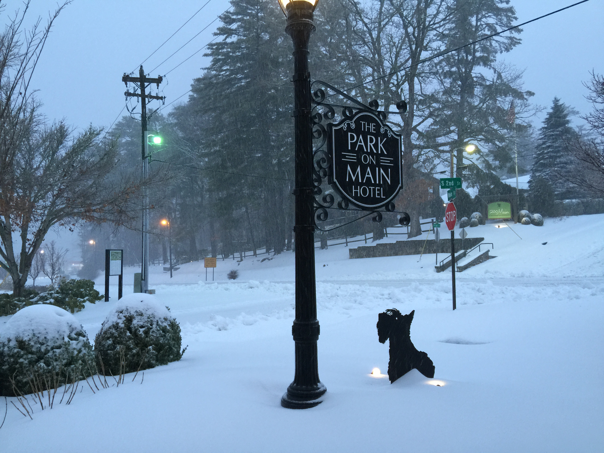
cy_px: 226
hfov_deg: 61.7
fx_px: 506
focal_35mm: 29
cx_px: 302
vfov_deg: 48.2
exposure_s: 1/15
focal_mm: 4.15
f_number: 2.2
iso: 64
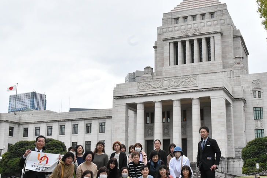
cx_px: 170
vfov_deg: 31.8
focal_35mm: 42
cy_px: 101
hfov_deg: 45.9
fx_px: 311
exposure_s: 1/200
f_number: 16
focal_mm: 20
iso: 2500
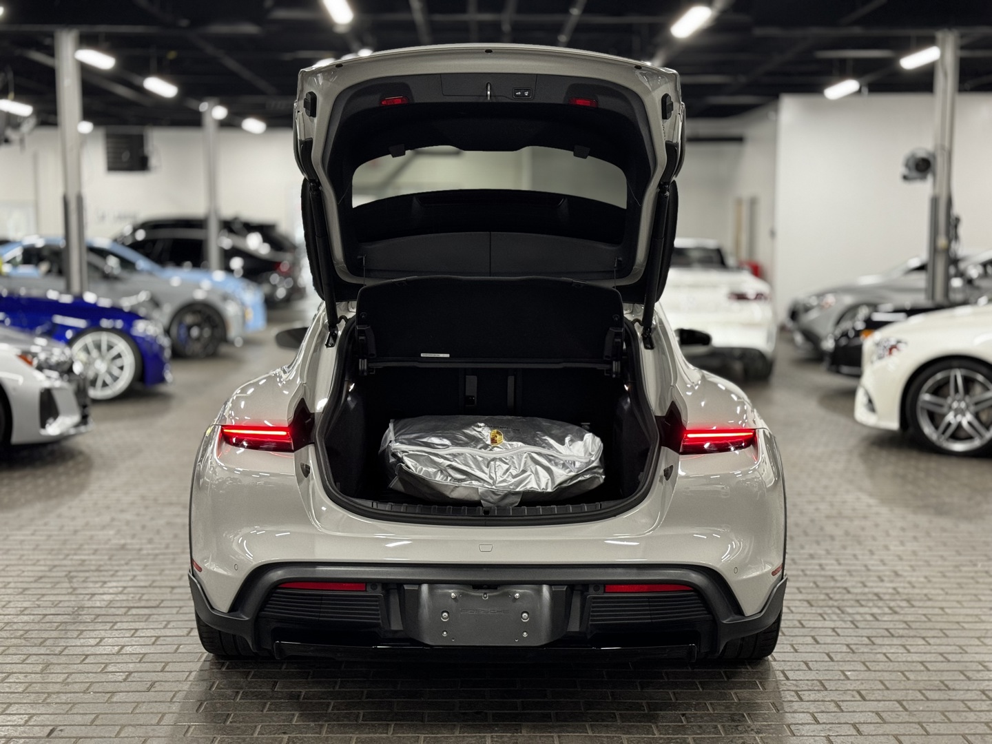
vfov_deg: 30.3
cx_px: 496
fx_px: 1376
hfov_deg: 39.7
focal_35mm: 48
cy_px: 372
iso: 250
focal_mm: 6.86
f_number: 1.78
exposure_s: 1/41
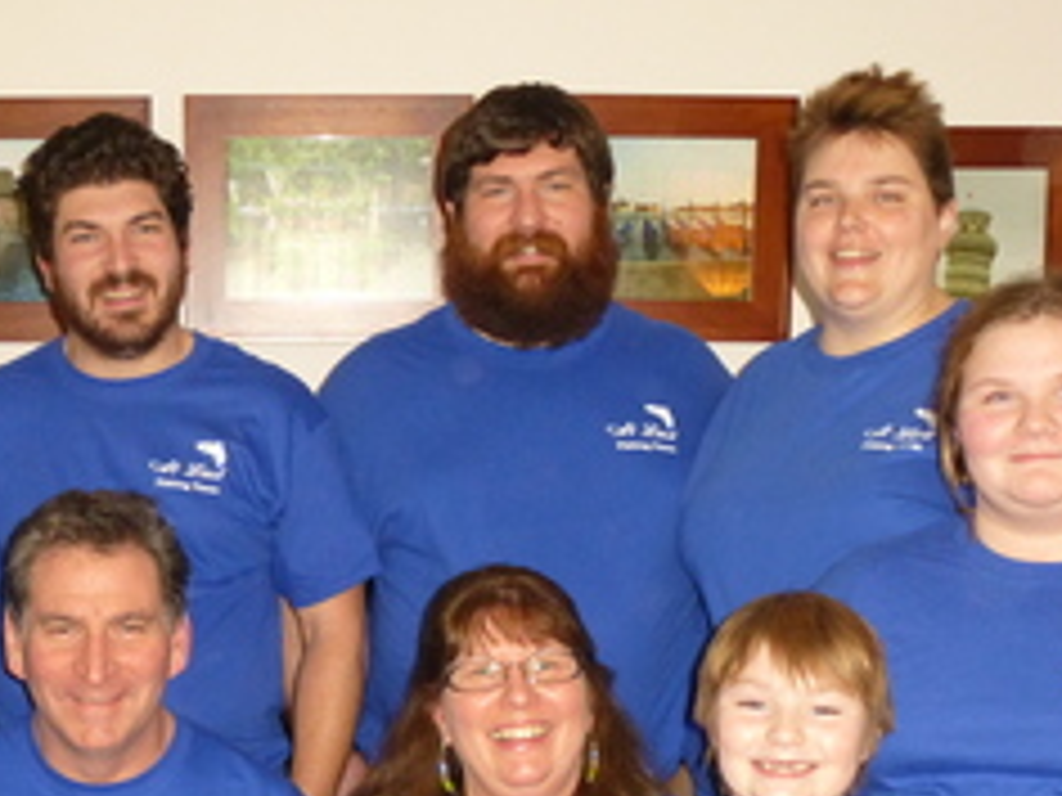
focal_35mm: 63
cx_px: 333
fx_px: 1933
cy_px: 648
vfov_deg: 22.9
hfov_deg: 30.4
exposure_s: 1/60
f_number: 3.6
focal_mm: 5.9
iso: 500
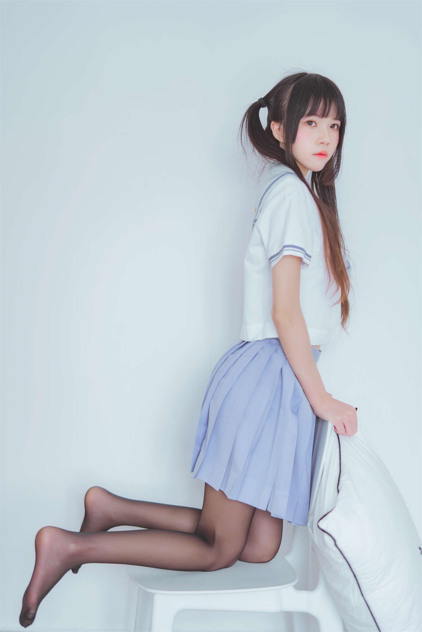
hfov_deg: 27.0
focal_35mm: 50
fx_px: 879
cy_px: 316
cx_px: 211
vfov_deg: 39.6
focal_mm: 50
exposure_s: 1/100
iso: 125
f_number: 1.4
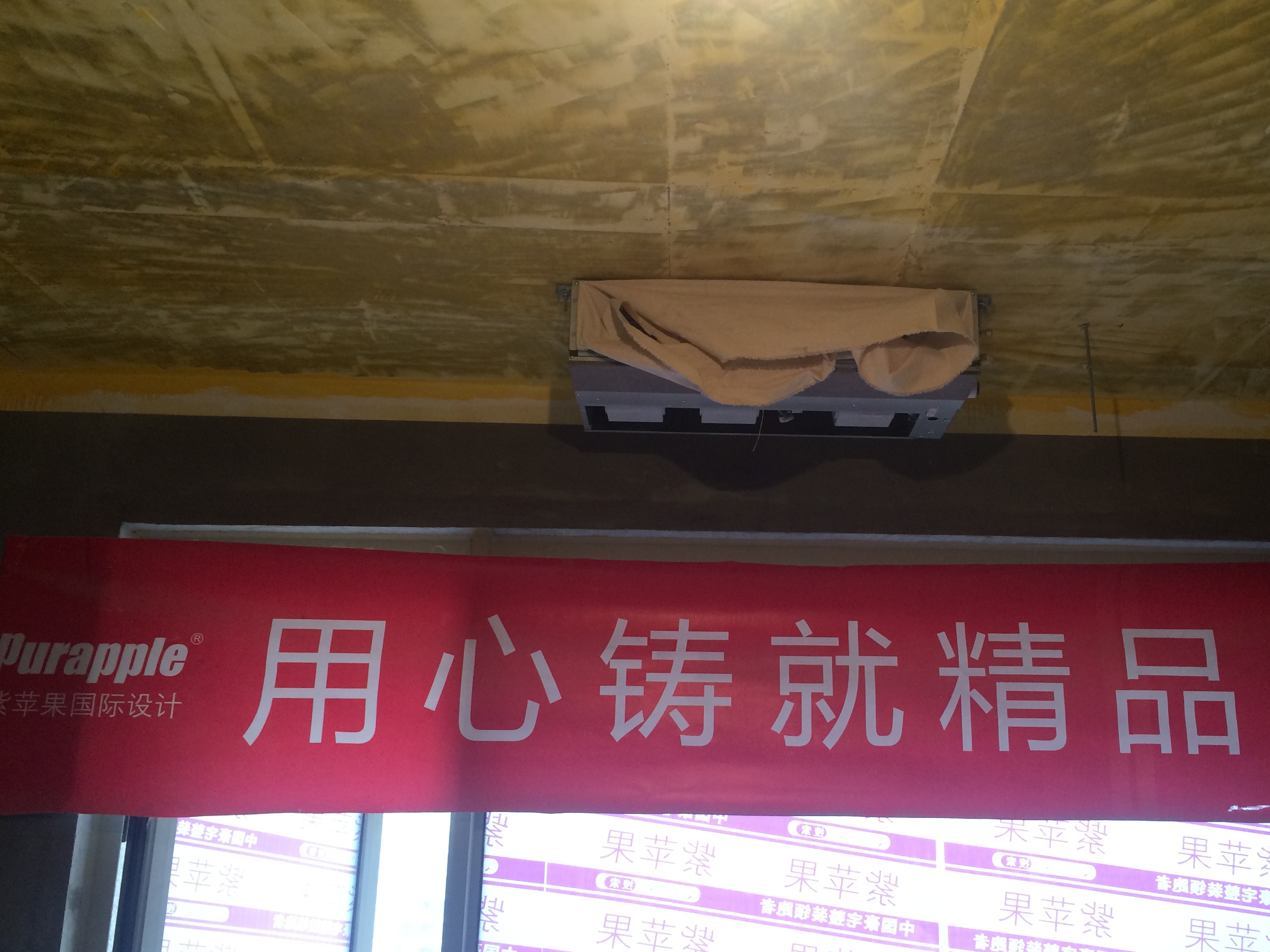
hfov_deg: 53.7
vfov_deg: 41.8
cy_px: 511
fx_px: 1247
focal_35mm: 34
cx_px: 739
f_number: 2.2
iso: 40
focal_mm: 4.15
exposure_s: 1/40
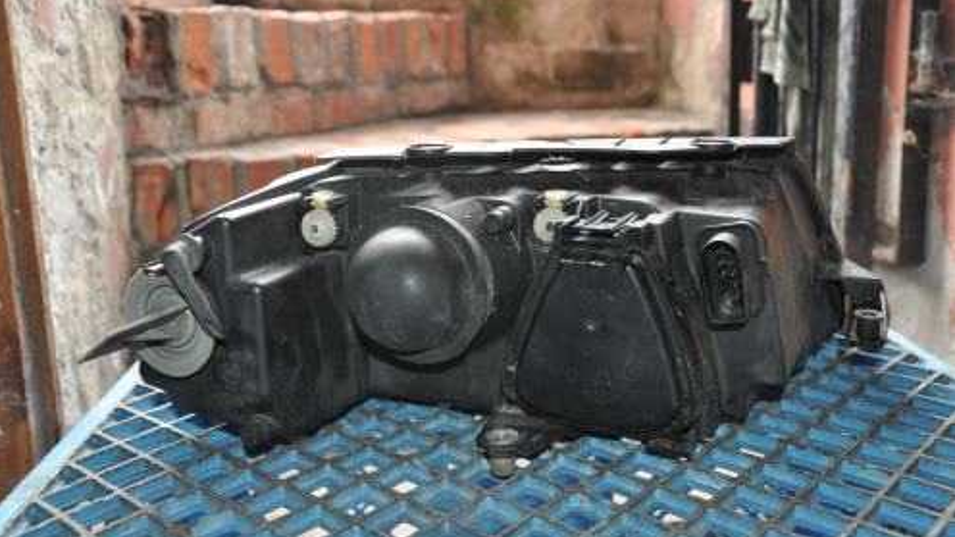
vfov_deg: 31.2
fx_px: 962
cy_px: 252
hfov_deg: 52.8
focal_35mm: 38
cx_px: 476
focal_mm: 24
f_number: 3.8
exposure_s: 1/60
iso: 800
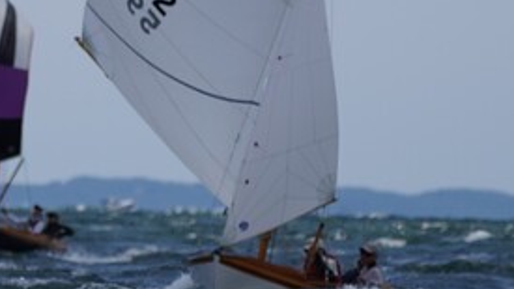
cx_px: -133
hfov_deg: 2.2
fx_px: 13384
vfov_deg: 1.2
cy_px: -103
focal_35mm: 982
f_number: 5.6
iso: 100
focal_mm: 215
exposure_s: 1/1250
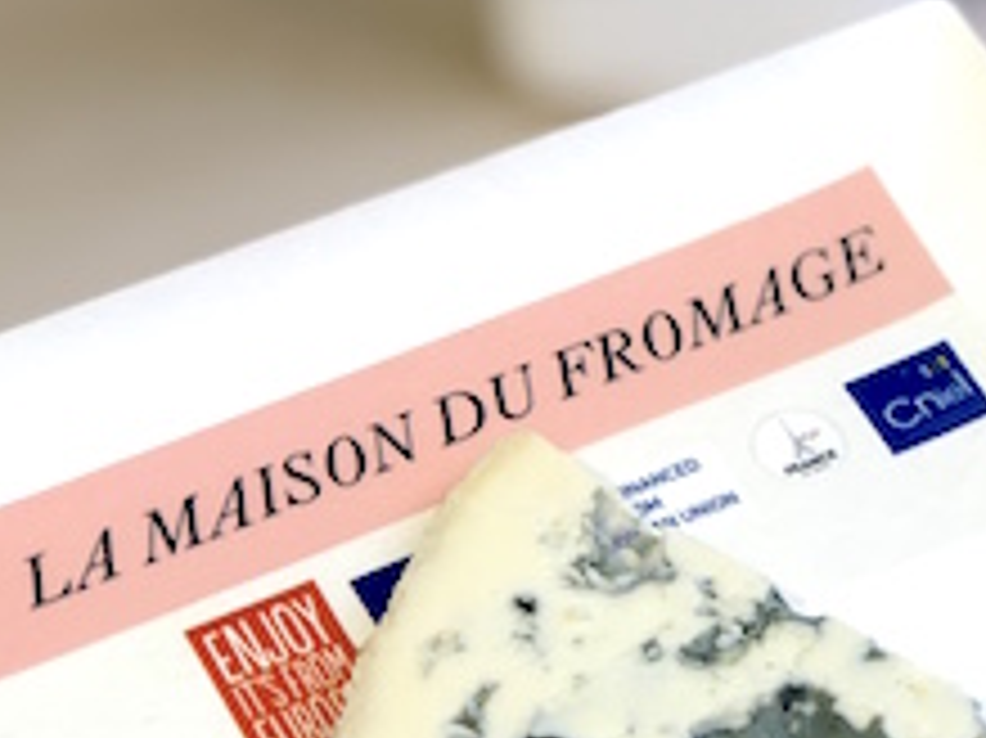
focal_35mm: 156
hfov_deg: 12.6
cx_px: 837
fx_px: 4441
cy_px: 198
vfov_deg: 9.5
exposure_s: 1/100
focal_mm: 6.6
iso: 25
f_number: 2.8
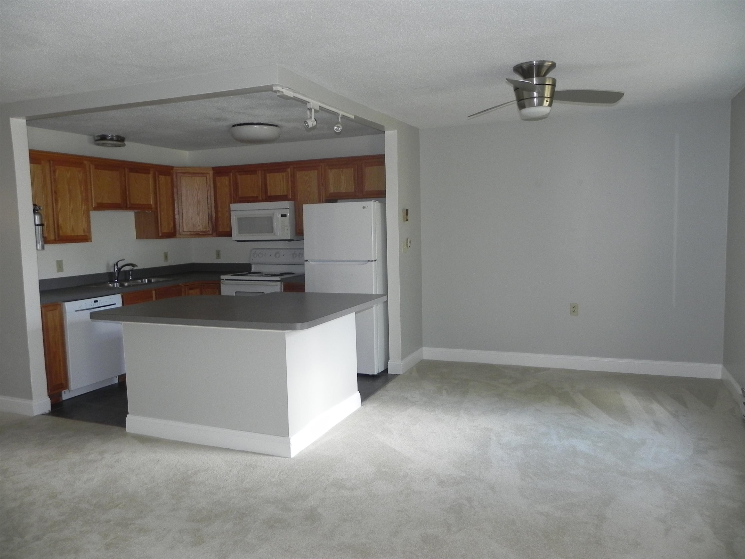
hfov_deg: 67.3
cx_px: 372
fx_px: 560
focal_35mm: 26
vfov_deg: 53.1
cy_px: 280
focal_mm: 4.6
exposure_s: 1/30
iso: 198
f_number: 2.8
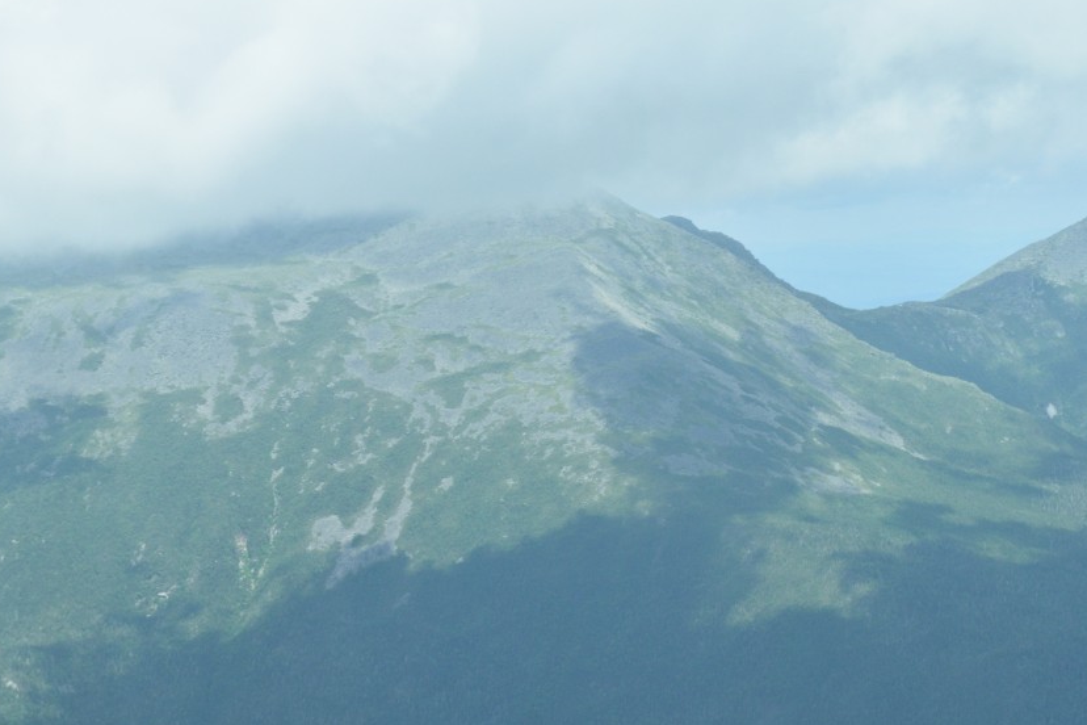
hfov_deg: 19.0
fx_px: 3250
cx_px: 613
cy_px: 307
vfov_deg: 12.7
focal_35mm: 108
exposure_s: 1/320
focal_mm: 55
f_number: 16
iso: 800
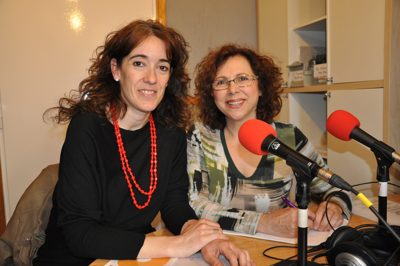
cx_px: 200
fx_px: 350
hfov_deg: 59.6
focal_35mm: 32
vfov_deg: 41.6
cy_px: 133
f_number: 3.8
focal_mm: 21
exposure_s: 1/60
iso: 800
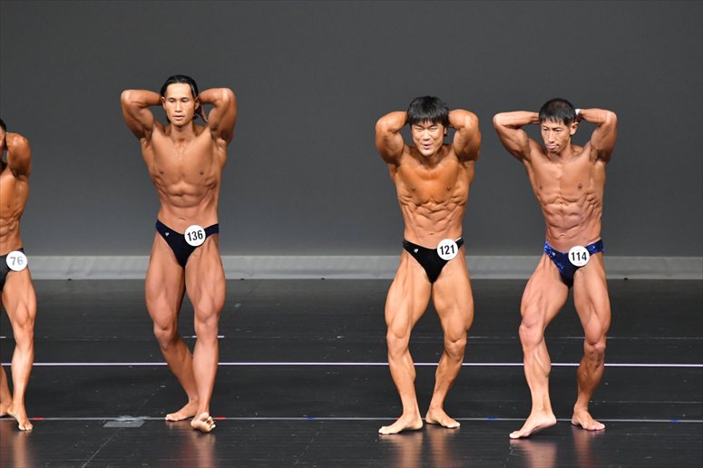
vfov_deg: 4.6
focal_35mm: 300
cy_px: 234
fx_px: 5856
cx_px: 352
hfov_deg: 6.9
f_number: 5.6
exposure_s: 1/400
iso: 5000
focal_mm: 200
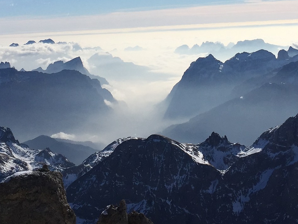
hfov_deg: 26.6
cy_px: -18
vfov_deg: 19.4
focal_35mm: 73
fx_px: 629
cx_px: 181
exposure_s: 1/7937
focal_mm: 4.15
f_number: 2.2
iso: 32
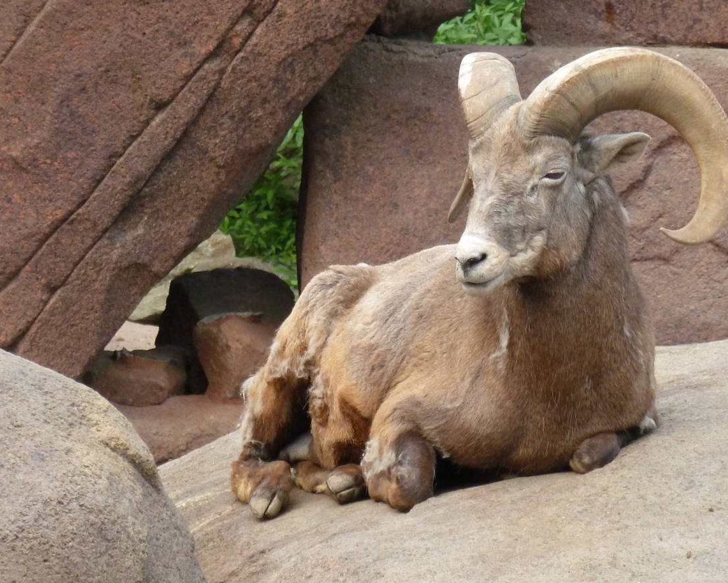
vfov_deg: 3.7
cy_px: 247
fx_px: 9135
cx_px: 480
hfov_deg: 4.6
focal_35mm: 424
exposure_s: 1/125
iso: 320
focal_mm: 49.2
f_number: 4.9
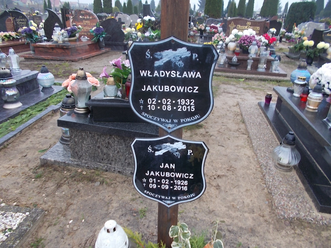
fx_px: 249
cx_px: 166
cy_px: 124
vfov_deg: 53.1
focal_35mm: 26
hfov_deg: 67.3
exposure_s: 1/50
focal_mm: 4.6
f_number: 3.2
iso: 80
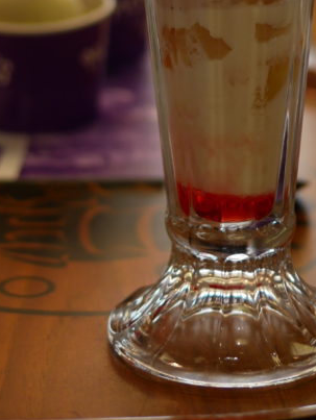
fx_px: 1543
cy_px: -68
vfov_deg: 15.0
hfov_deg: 11.7
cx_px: 160
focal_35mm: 127
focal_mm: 25
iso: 200
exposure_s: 1/200
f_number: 2
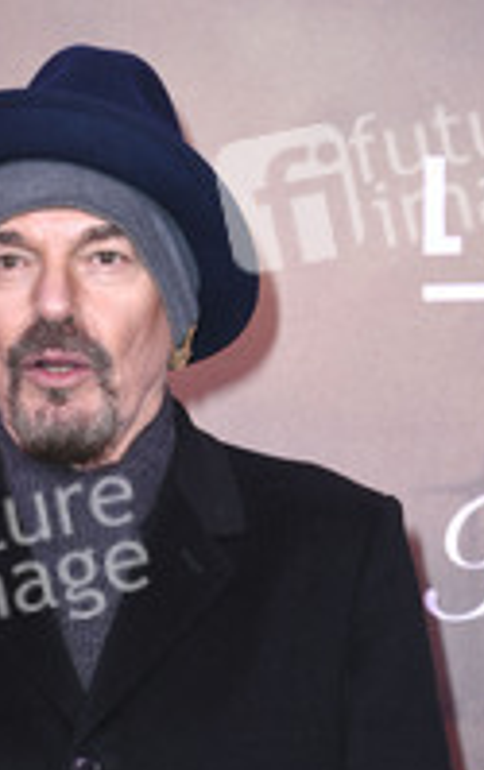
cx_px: 62
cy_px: 762
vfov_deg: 9.1
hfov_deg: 5.7
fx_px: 4816
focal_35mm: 229
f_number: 5.6
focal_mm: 112
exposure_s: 1/200
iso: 400
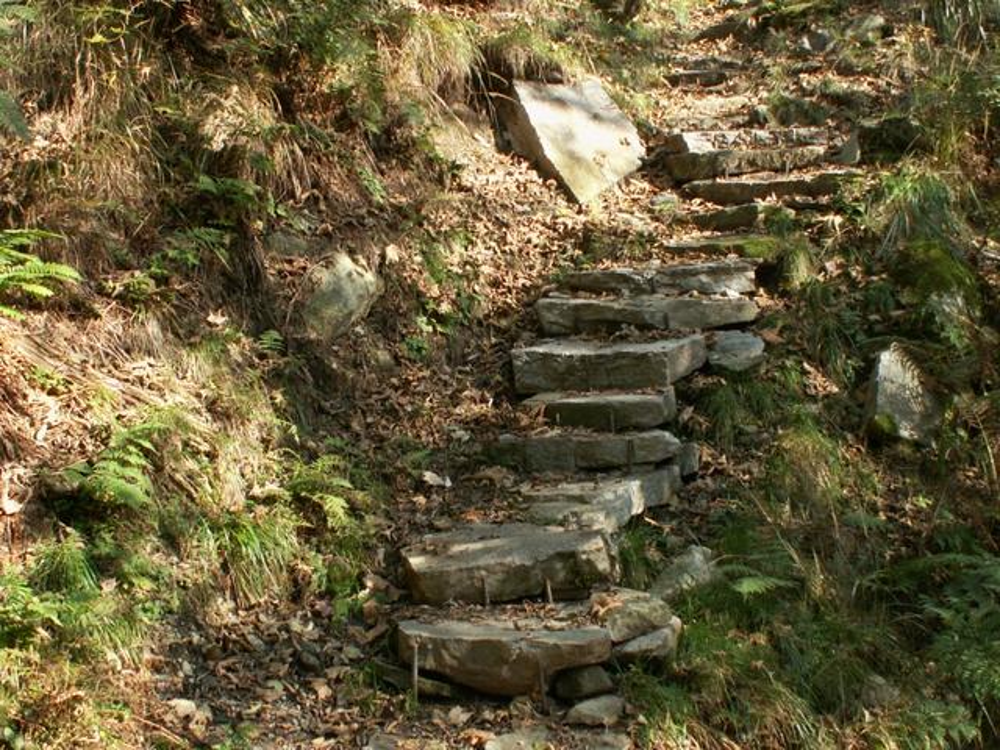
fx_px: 1271
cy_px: 375
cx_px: 500
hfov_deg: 42.9
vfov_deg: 32.9
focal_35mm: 44
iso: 50
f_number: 3.5
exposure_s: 1/50
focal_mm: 7.23
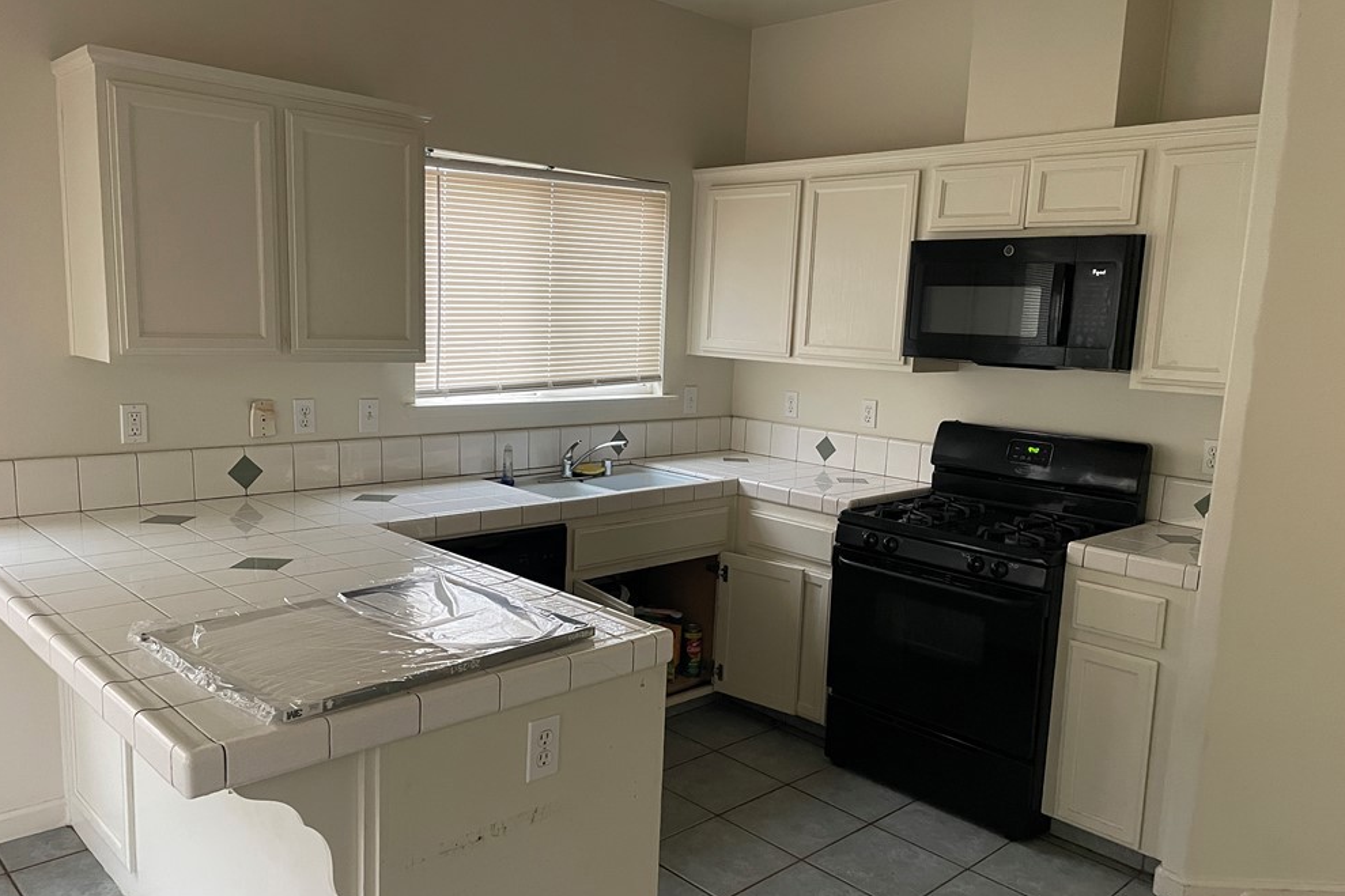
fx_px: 1046
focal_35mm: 28
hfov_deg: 65.5
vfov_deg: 46.3
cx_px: 660
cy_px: 498
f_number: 1.6
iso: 500
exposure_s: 1/60
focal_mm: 4.2
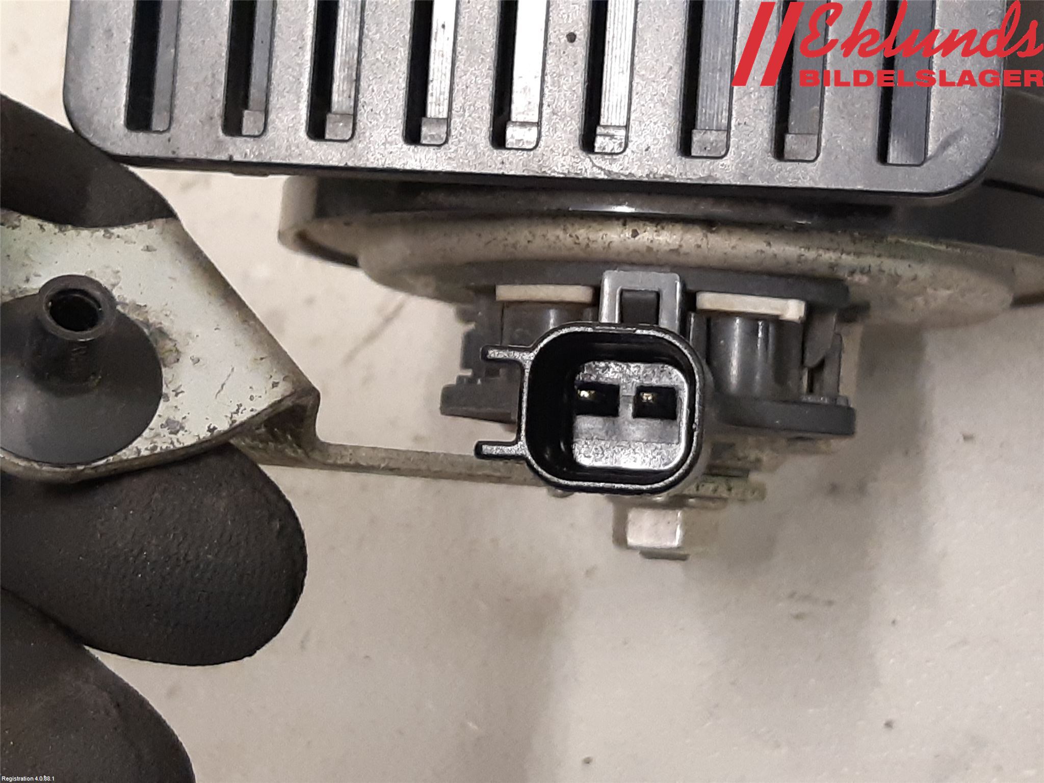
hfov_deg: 67.3
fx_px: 784
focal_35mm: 26
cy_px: 392
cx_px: 522
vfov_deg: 53.1
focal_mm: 3.93
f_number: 1.7
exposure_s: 1/50
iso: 320
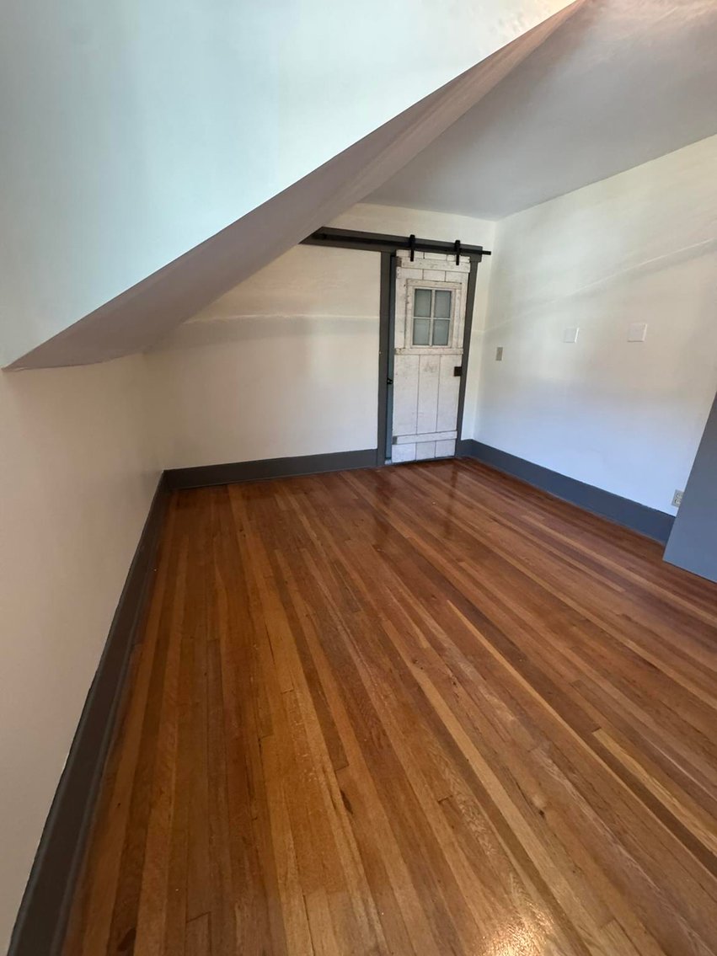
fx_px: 387
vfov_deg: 102.1
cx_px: 358
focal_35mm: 14
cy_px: 478
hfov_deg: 85.7
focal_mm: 2.22
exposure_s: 1/60
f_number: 2.2
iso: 1000
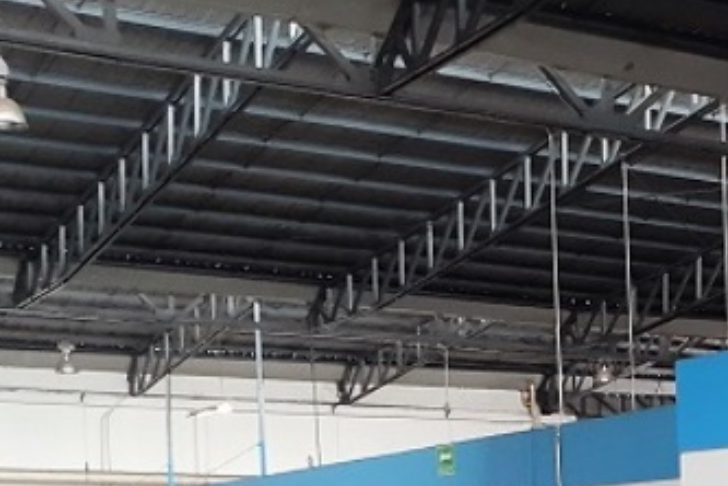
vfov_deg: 14.5
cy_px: 650
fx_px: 1820
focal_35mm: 90
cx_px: 870
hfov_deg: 21.1
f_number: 1.9
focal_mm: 3.6
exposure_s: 1/30
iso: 320
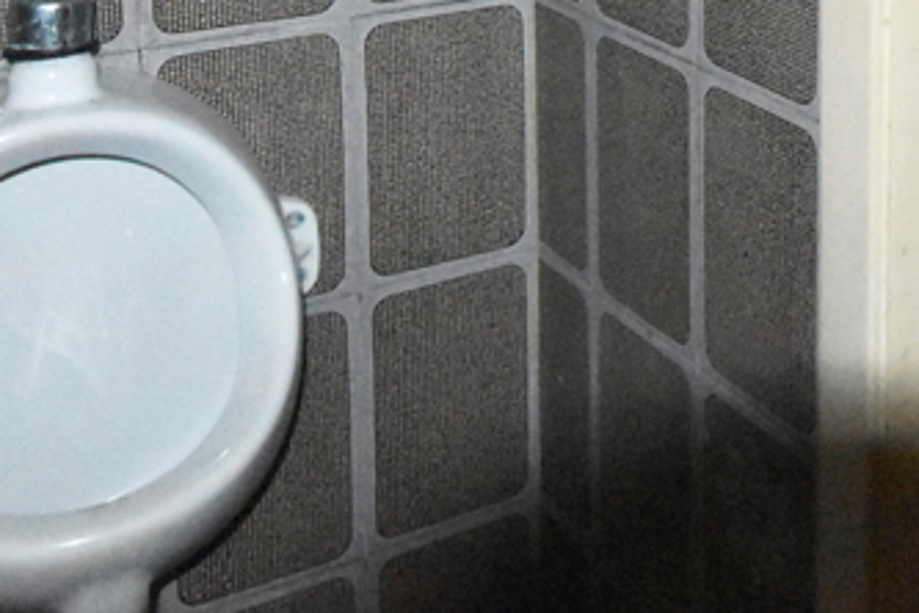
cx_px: 844
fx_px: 1378
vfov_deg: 21.8
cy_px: -243
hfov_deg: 34.6
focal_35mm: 54
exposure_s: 1/60
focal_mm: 10
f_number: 9
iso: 7200
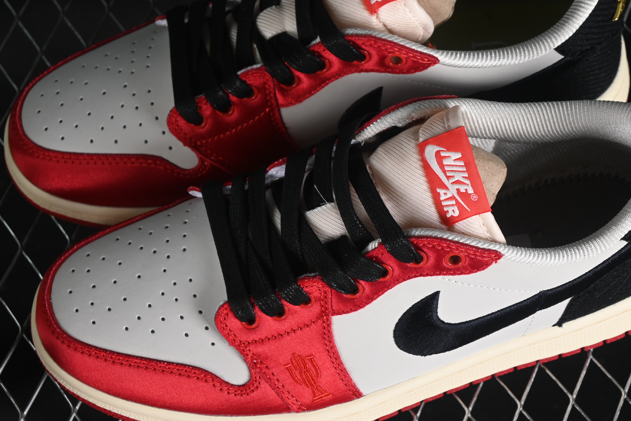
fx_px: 1788
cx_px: 355
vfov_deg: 13.4
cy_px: 193
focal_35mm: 102
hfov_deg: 20.0
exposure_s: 1/60
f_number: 7.1
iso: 160
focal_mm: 50
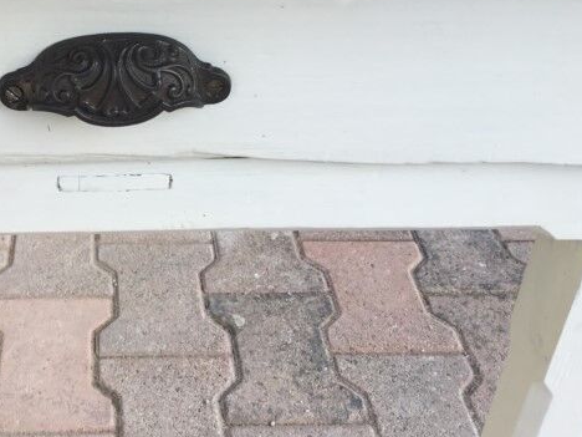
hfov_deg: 35.0
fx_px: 891
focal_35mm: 53
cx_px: 114
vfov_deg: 26.9
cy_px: 76
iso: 25
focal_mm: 3.3
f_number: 2.4
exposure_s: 1/312
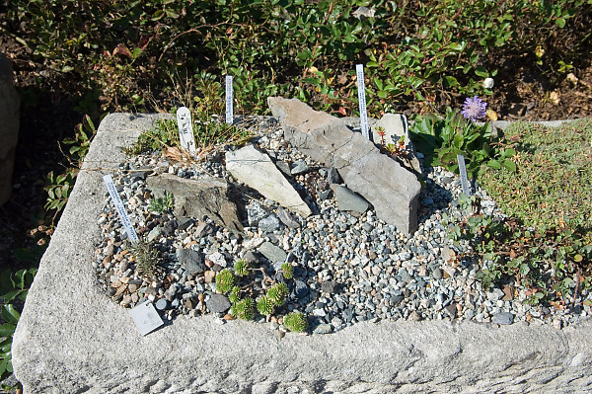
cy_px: 197
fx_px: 567
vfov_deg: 38.3
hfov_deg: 55.1
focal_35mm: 34
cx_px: 296
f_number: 9
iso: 100
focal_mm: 23
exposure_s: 1/180
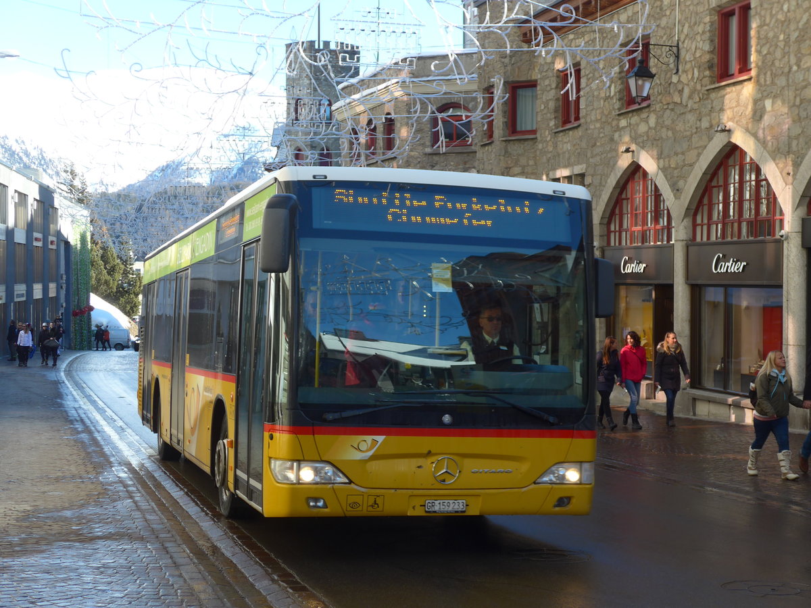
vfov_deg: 24.8
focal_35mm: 59
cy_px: 304
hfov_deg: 32.7
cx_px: 406
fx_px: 1382
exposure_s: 1/320
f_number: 3.5
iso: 80
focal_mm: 12
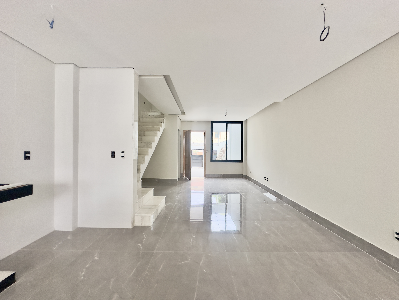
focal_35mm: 14
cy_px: 150
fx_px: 161
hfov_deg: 102.1
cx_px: 200
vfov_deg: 85.7
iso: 250
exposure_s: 1/99
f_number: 2.2
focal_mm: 2.22
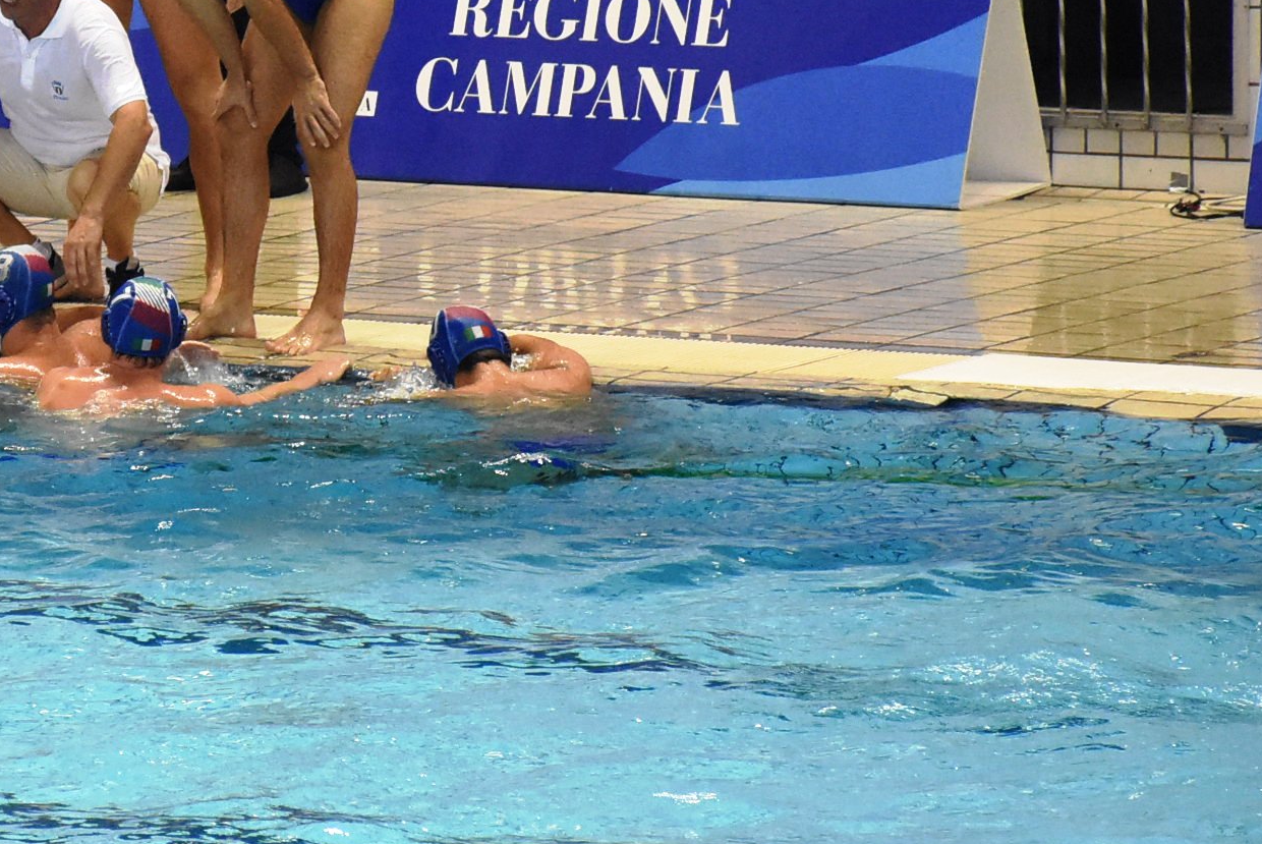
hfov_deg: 4.9
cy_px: 129
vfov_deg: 3.3
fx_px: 14735
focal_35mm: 420
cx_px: -61
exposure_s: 1/200
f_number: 5.6
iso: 4500
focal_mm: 116
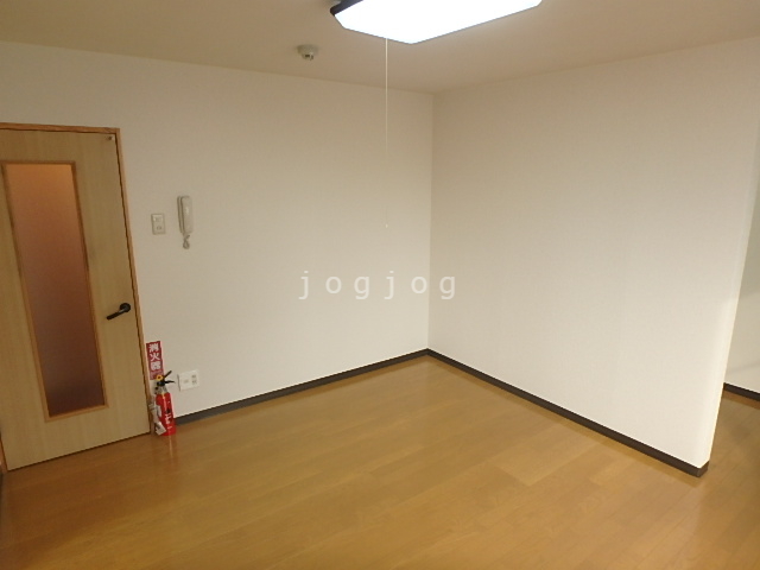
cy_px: 285
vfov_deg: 63.4
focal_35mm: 21
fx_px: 461
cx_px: 380
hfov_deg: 79.0
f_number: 3.5
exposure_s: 1/40
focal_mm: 3.7
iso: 200
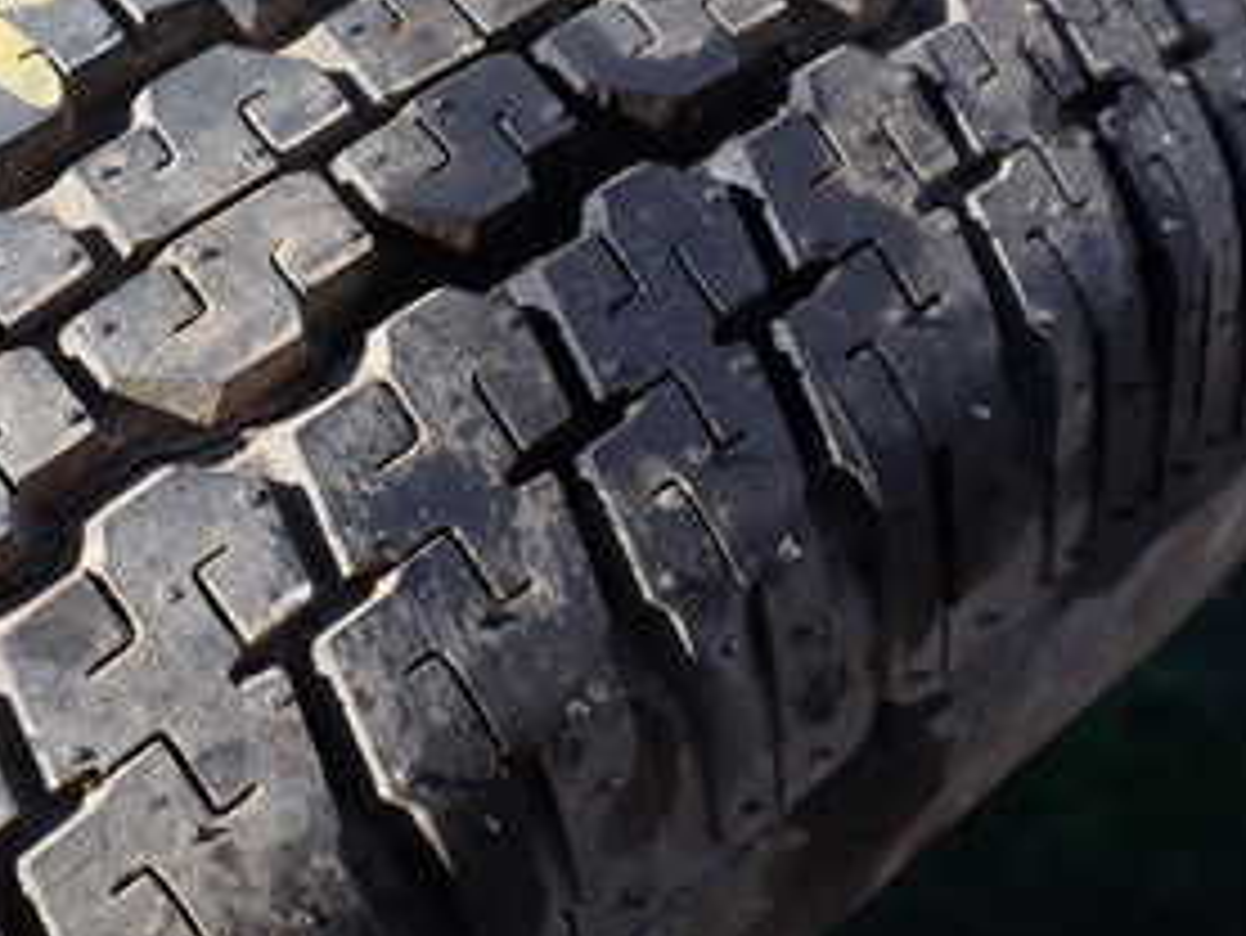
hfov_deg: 28.2
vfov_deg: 22.5
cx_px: 36
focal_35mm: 65
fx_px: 2341
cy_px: 279
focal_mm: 5.4
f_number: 3.2
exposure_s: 1/500
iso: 100
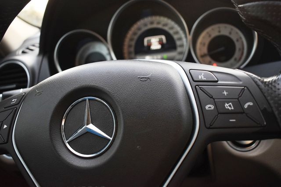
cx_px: 140
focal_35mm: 34
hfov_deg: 55.1
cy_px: 94
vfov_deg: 38.4
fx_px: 269
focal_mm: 23
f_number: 3.8
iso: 1400
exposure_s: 1/125
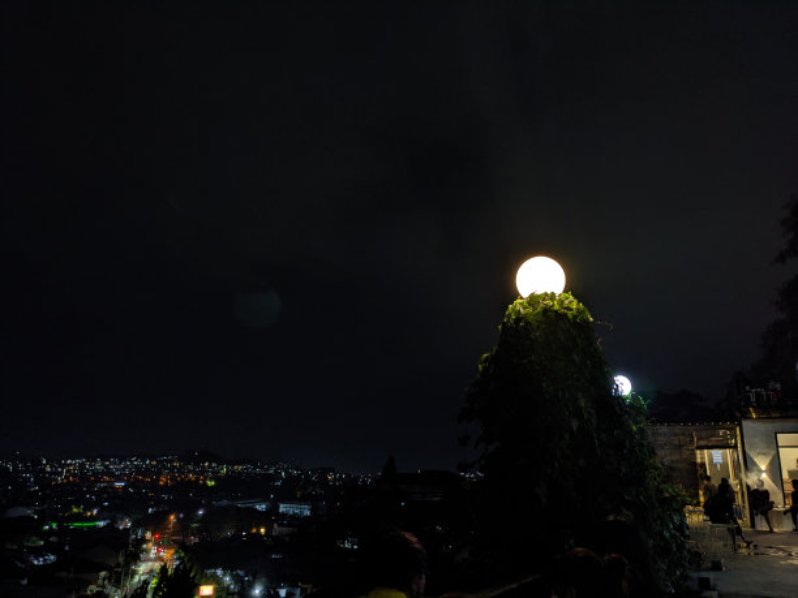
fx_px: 622
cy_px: 299
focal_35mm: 27
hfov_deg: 65.3
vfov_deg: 51.4
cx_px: 399
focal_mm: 4.38
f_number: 1.73
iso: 43
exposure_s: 1/23.6
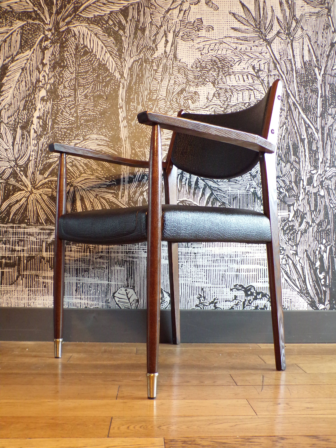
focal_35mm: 37
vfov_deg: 50.1
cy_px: 224
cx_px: 168
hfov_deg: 38.7
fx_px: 479
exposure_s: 1/17
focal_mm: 6.6
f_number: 3.3
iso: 340
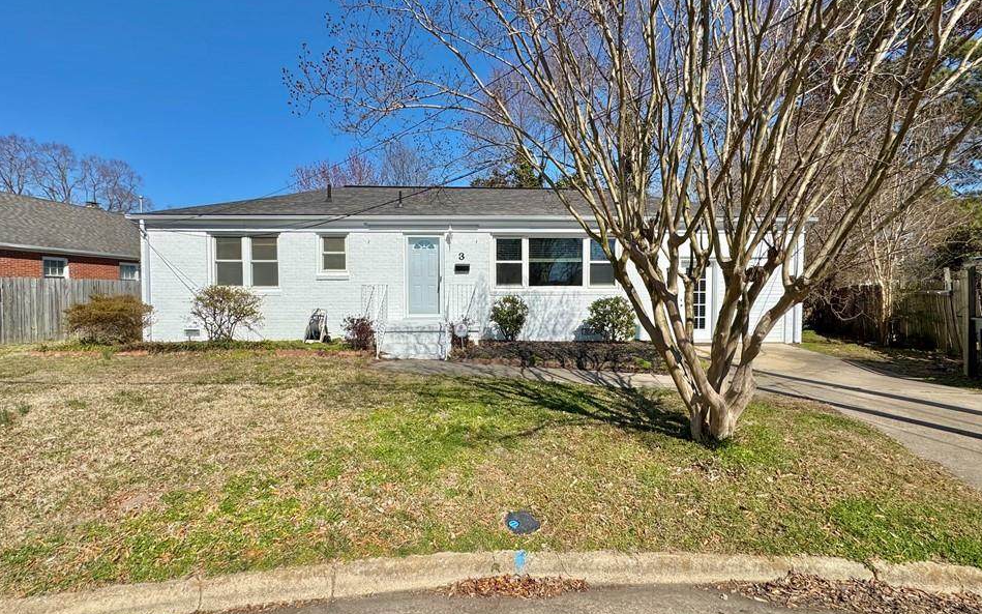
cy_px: 293
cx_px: 478
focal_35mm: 16
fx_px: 428
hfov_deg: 97.8
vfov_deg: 71.2
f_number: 2.2
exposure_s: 1/3390
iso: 40
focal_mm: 2.22
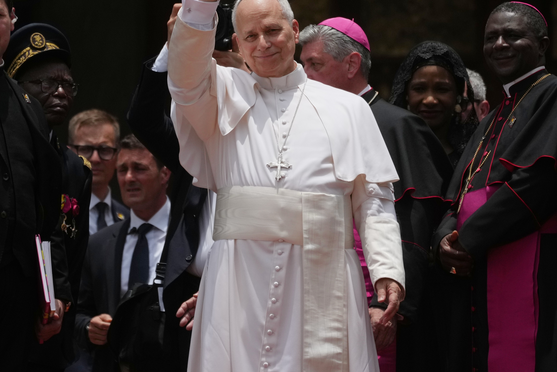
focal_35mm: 606
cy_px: 148
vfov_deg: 2.3
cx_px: 287
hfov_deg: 3.4
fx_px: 9376
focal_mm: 324
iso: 800
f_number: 5.6
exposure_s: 1/10000
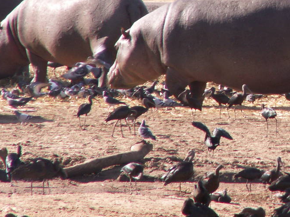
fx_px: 8443
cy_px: 16
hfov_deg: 2.0
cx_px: 318
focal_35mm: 1008
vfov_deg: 1.5
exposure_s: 1/160
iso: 50
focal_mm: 69.45
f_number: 5.6
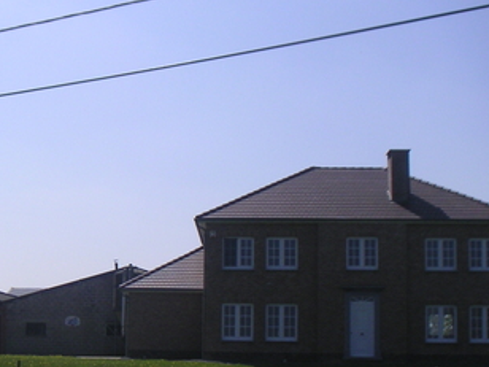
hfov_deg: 25.9
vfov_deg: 20.4
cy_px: 232
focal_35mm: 72
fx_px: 1017
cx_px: 22
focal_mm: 5.7
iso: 50
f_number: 6.7
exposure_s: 1/350
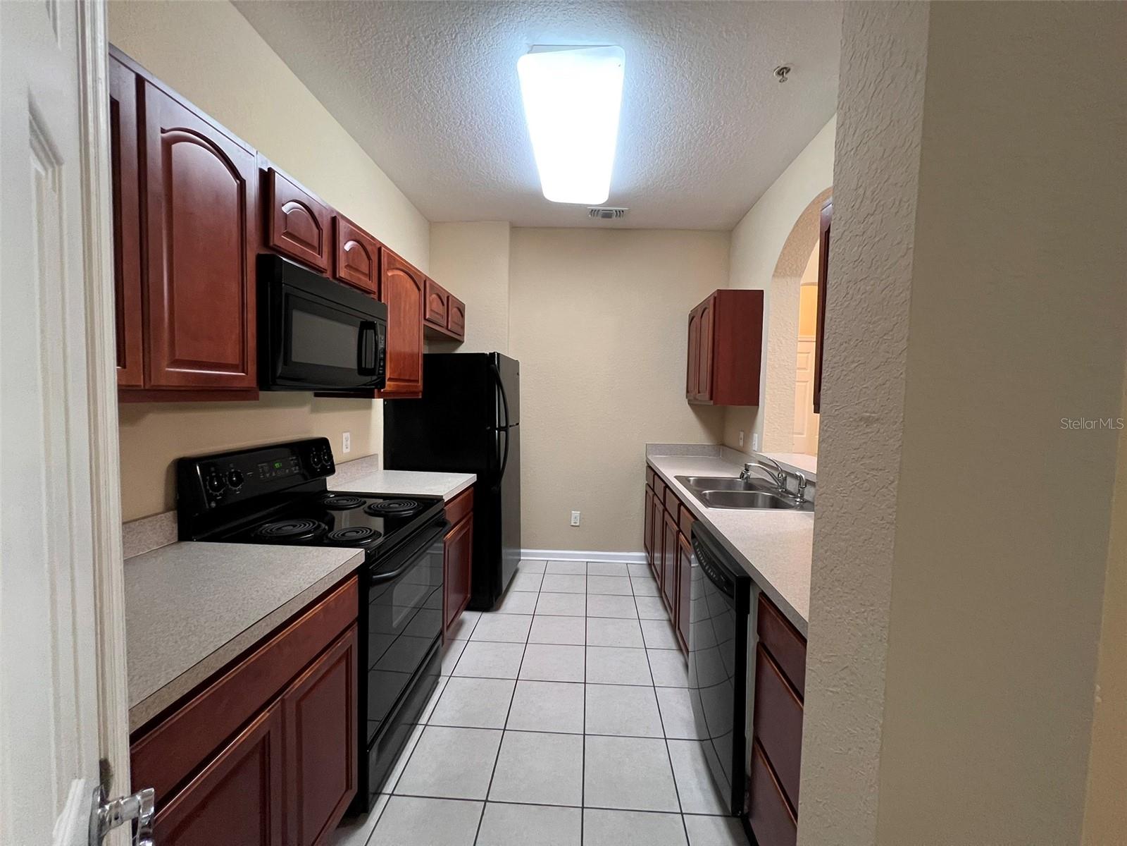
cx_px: 564
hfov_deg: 106.2
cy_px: 423
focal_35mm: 13
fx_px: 423
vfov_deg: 89.9
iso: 320
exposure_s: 1/60
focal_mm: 1.57
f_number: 1.8
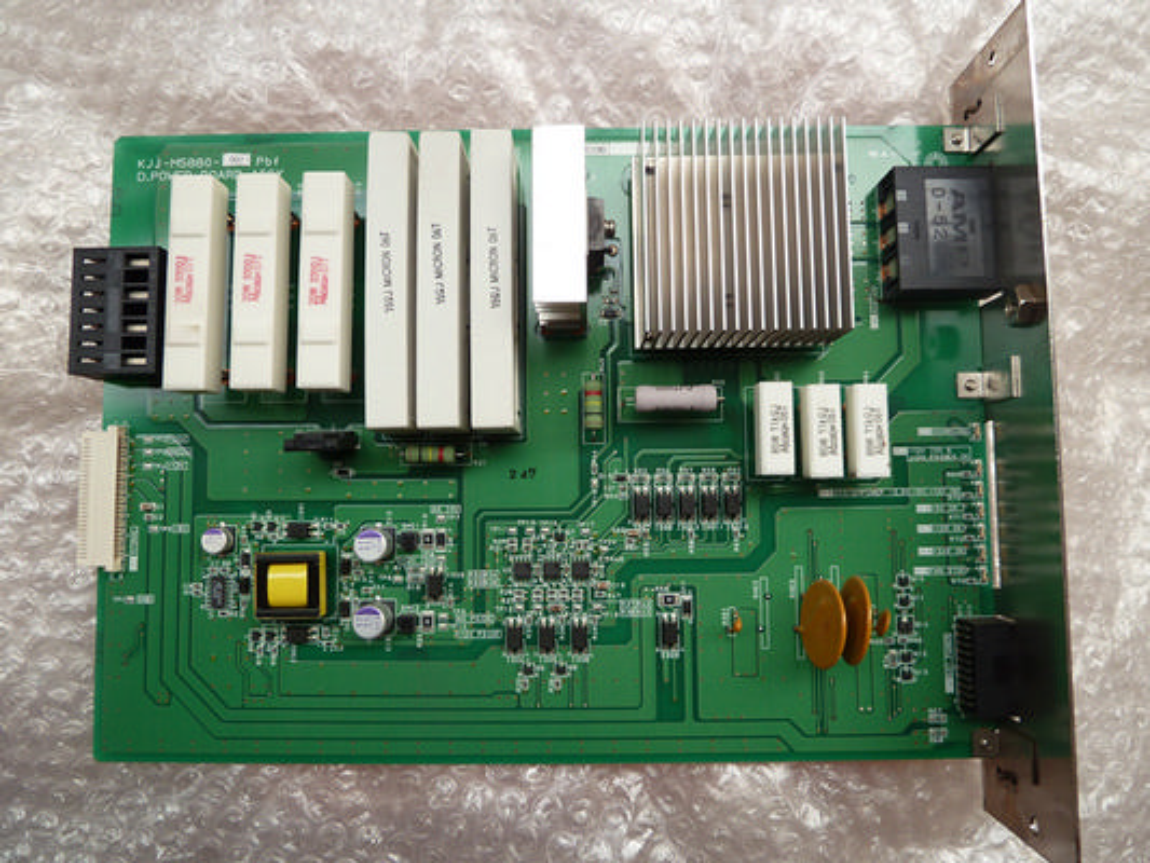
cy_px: 432
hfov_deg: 69.4
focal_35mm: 25
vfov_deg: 54.9
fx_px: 831
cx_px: 575
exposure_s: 1/25
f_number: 3.3
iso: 80
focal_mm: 4.1
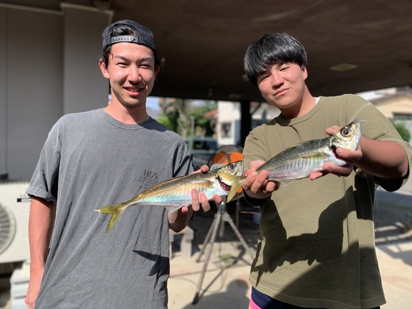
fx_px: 309
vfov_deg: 53.1
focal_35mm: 26
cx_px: 206
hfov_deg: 67.3
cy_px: 154
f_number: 1.8
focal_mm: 4.25
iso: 25
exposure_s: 1/1032
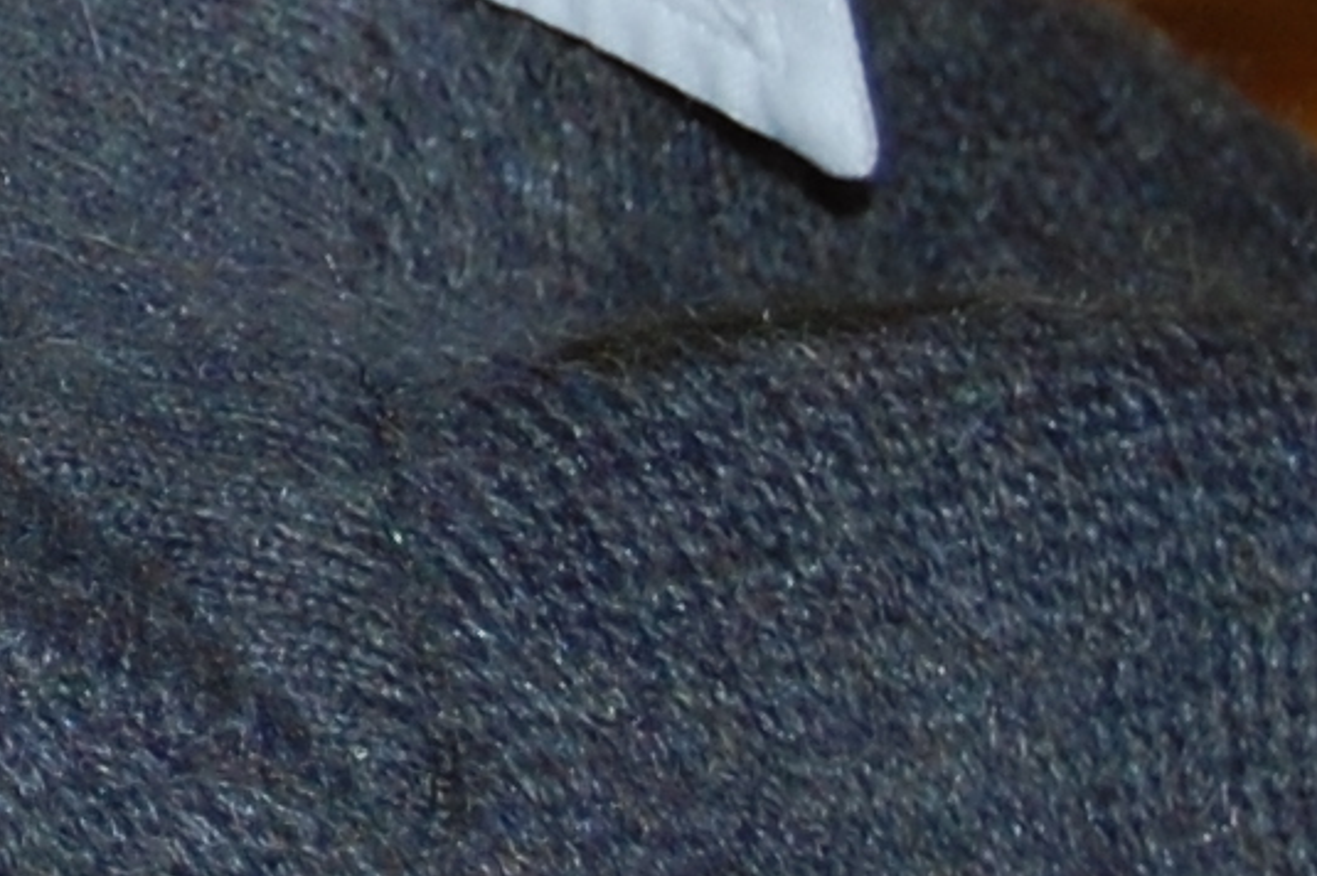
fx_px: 16957
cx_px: -1893
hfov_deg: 4.3
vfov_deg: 2.9
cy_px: -1405
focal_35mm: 464
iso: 200
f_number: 5.6
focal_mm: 55
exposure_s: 1/60
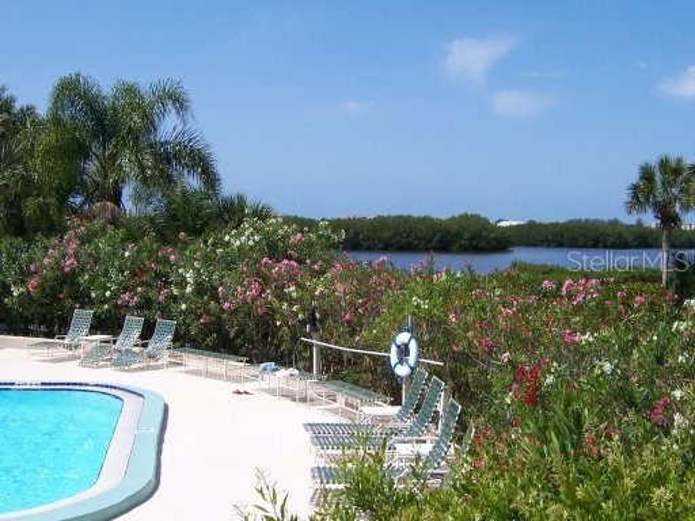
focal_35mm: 44
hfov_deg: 42.9
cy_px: 260
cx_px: 348
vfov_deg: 32.9
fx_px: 883
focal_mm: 7.3
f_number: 5.6
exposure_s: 1/500
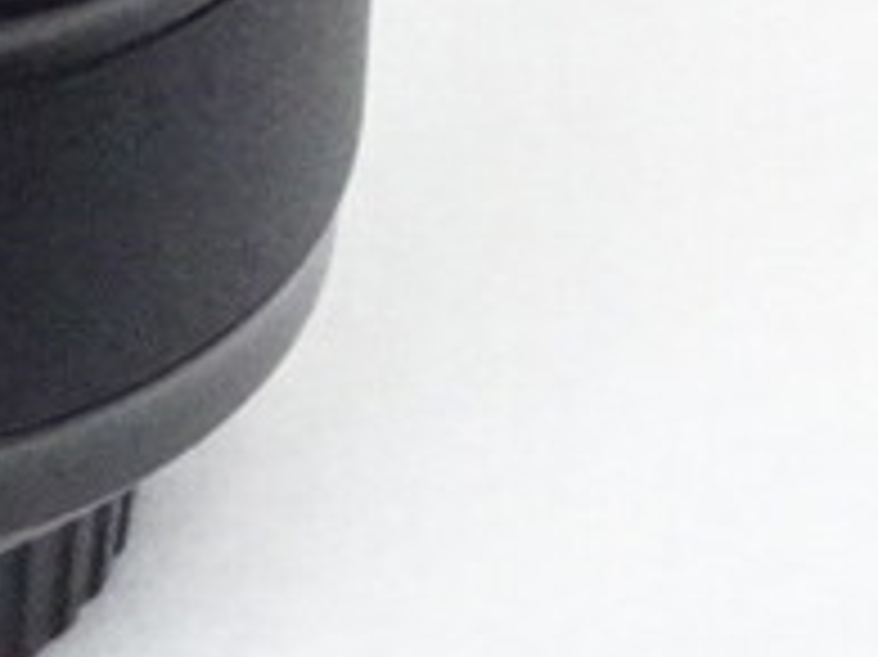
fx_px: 15006
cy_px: -1048
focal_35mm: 592
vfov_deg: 2.5
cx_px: -347
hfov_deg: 3.3
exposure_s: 1/100
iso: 1600
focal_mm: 16.46
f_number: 5
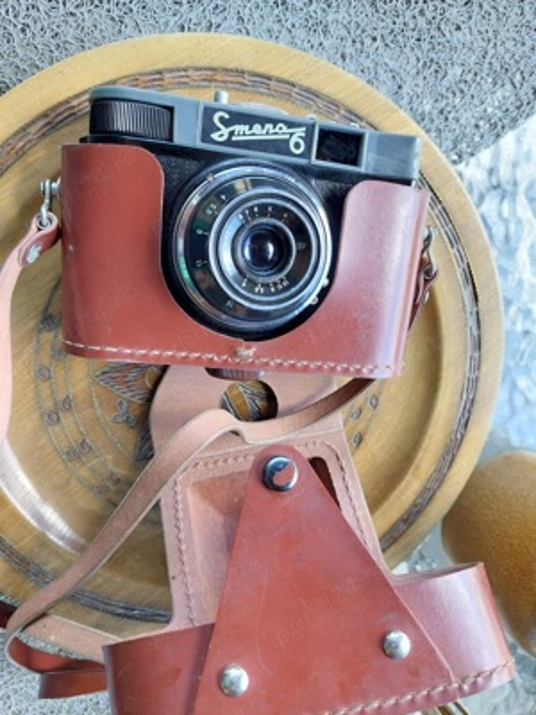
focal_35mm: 25
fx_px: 516
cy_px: 358
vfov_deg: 69.4
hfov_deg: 54.9
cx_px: 268
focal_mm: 5.23
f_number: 1.8
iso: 64
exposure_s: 1/50
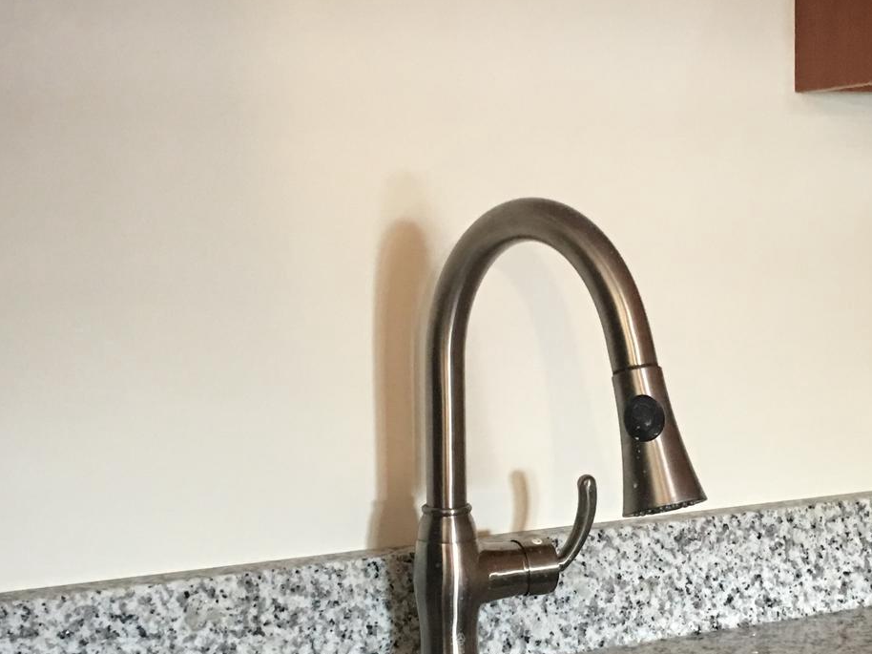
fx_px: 1637
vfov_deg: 22.5
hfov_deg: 29.6
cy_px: 447
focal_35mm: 65
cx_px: 579
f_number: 2.2
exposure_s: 1/15
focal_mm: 4.15
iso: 100
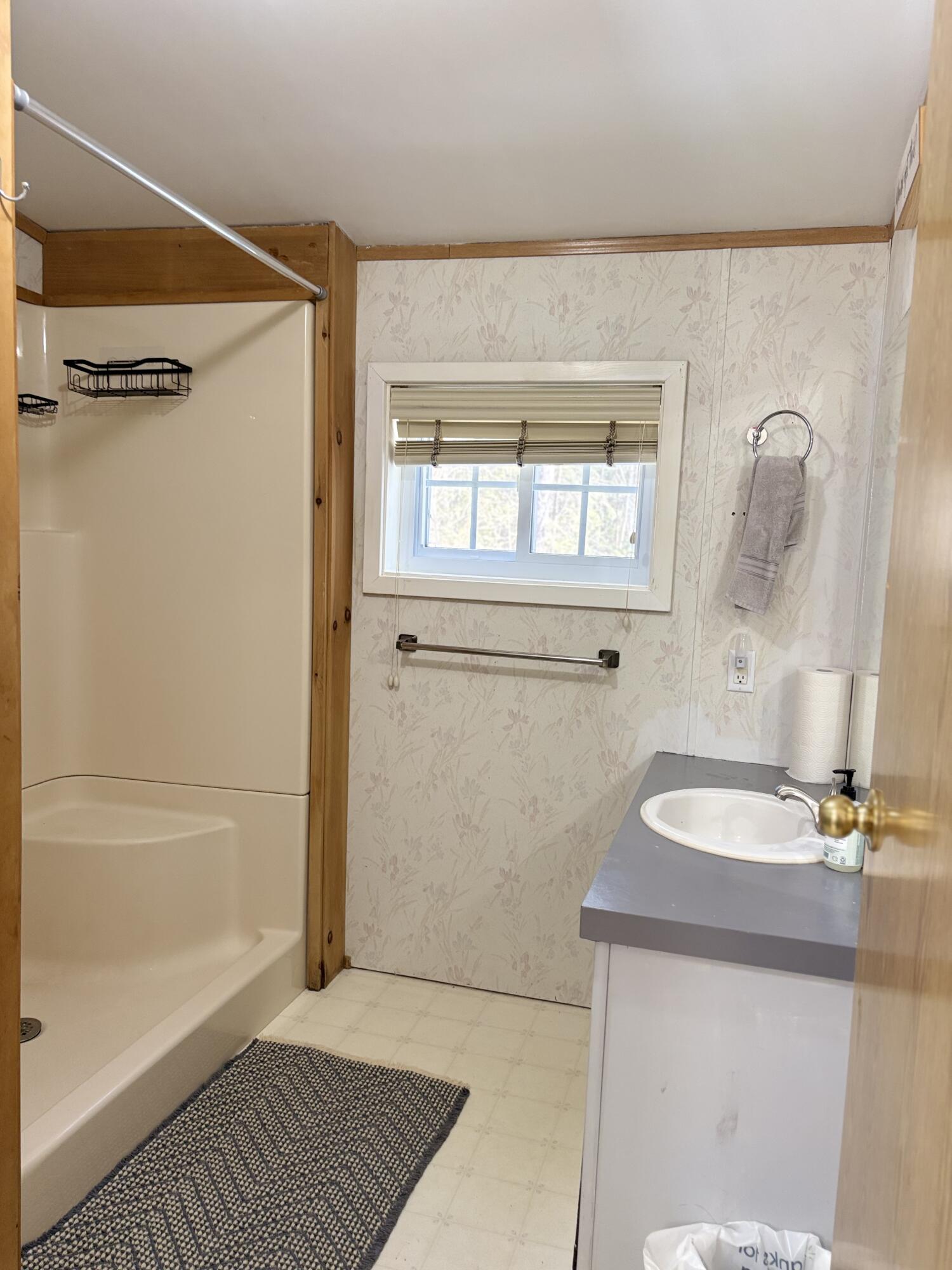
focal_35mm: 26
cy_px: 635
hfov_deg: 53.1
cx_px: 476
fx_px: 953
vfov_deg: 67.3
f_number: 1.6
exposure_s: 1/60
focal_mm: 5.96
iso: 160
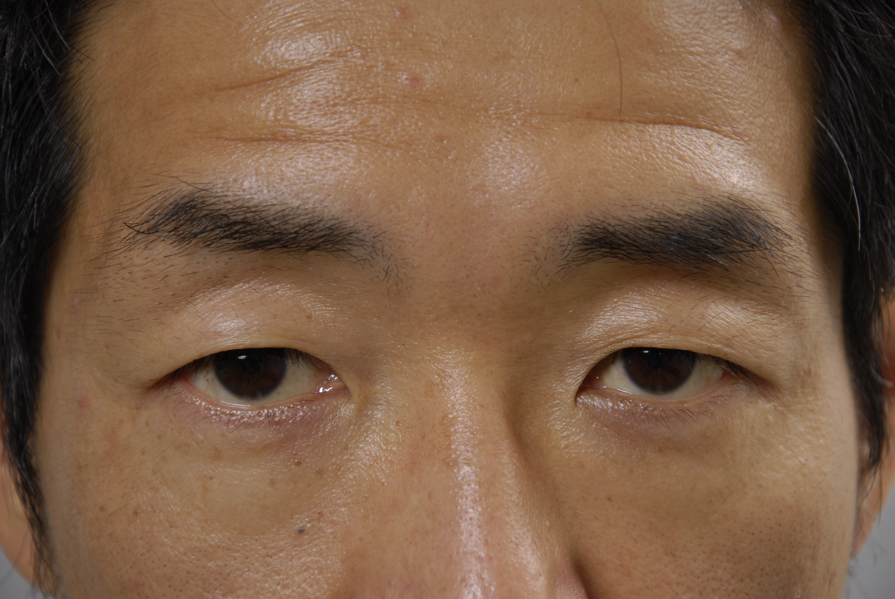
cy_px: 300
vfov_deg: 8.7
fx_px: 3920
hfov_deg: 13.0
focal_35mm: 158
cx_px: 448
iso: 100
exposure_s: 1/125
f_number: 7.1
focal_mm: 105
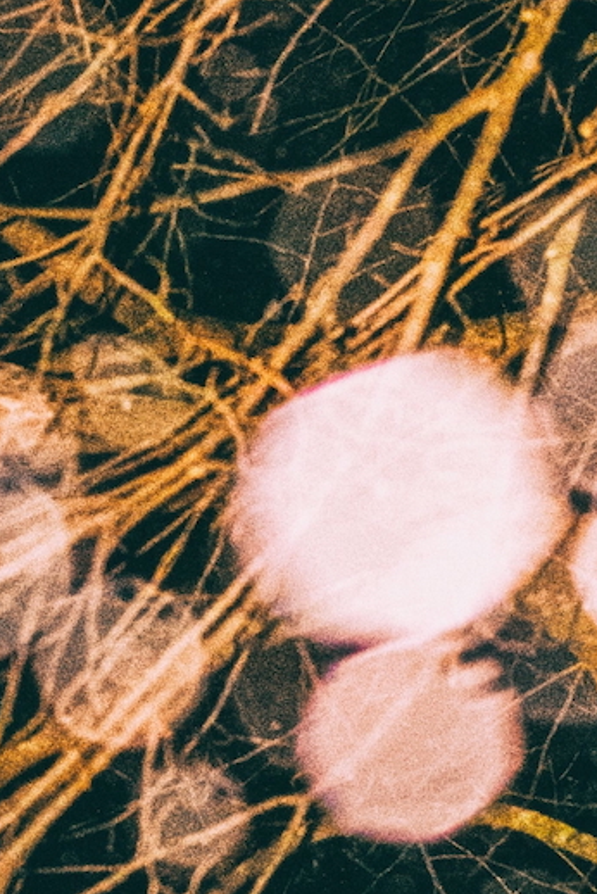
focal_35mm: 276
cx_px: -16
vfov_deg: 7.4
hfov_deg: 5.0
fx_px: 6856
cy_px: 689
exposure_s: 1
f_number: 4
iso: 12800
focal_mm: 35
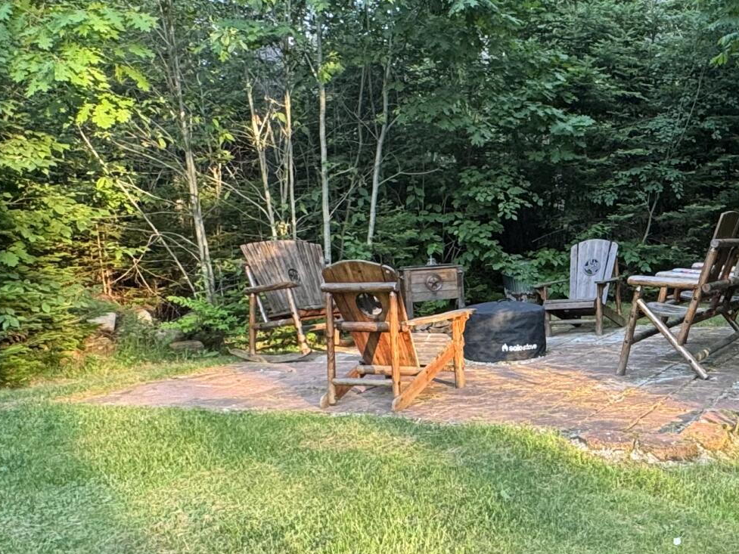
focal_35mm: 43
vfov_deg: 33.6
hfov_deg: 41.4
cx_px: 621
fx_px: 918
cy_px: 264
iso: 200
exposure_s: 1/99
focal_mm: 2.22
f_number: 2.2
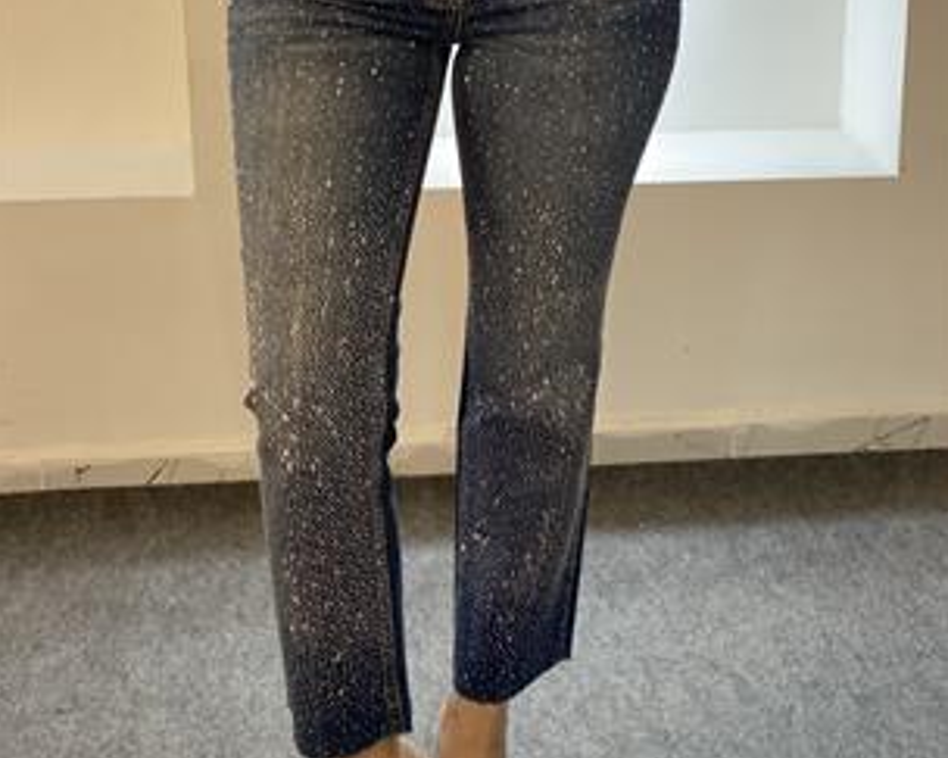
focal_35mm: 69
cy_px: 379
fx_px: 1935
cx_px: 474
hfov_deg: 27.5
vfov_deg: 22.2
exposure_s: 1/33
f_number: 2
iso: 250
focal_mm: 6
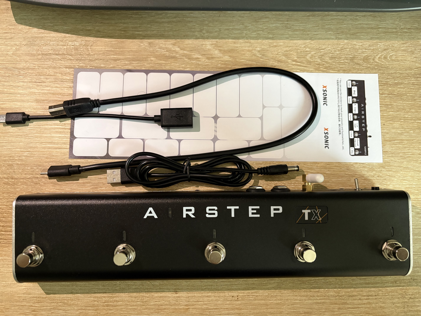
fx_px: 316
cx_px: 210
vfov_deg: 53.1
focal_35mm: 26
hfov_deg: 67.3
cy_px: 158
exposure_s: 1/48
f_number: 1.6
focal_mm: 5.96
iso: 500
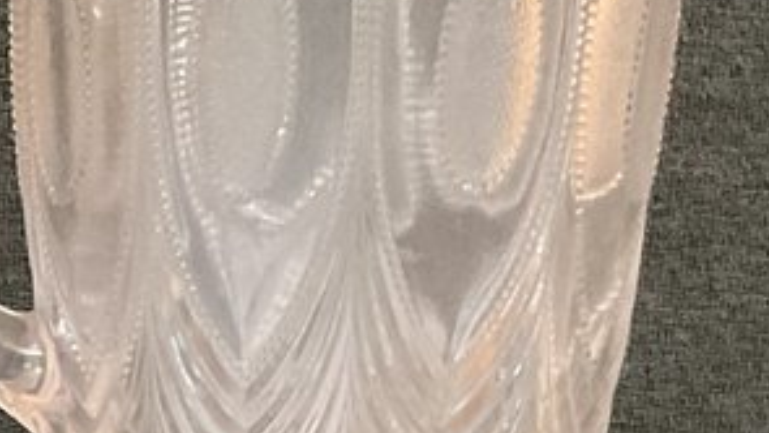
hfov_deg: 12.7
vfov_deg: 7.3
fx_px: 3304
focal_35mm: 162
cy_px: 773
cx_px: -330
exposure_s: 1/33
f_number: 1.8
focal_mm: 3
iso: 250
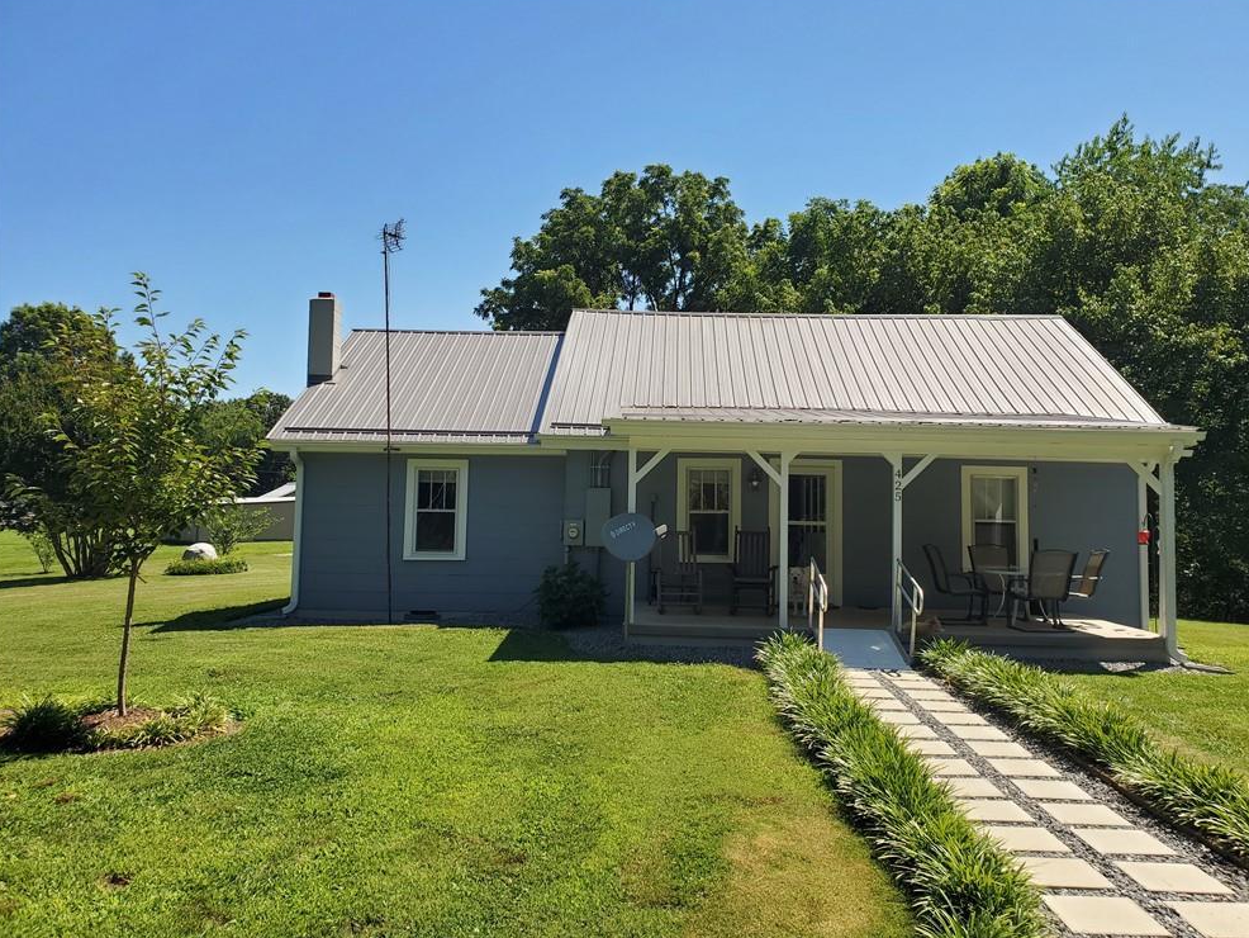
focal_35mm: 27
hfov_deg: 65.3
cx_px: 641
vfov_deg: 51.4
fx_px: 974
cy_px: 473
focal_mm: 4.3
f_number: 2.4
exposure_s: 1/1076
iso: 50
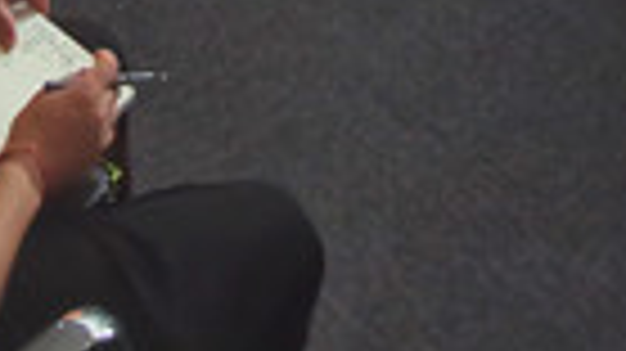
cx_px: 423
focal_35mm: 80
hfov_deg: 26.4
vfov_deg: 11.3
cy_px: -598
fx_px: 1327
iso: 125
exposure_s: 1/50
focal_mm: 2.26
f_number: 2.2
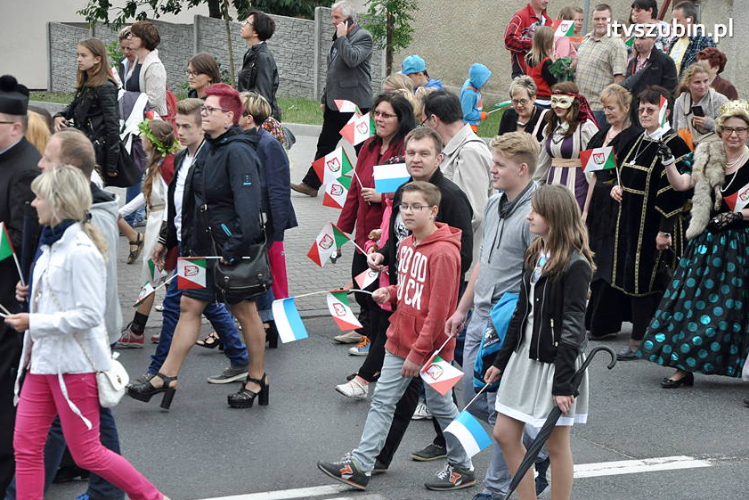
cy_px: 250
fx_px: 2206
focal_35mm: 106
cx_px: 374
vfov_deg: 12.9
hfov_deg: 19.3
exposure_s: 1/1000
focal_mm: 70
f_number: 6.3
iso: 1250
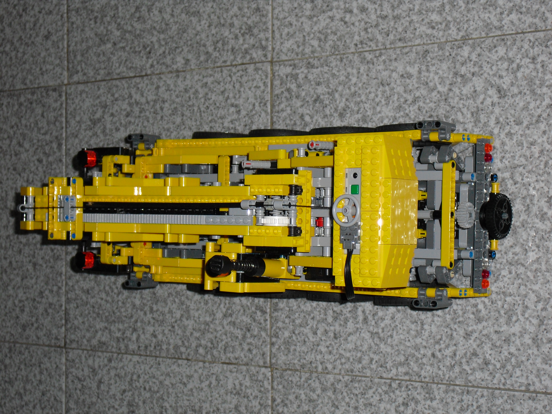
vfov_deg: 19.9
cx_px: 276
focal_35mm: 74
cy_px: 207
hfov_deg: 26.3
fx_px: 1180
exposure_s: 1/60
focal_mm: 13.1
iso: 200
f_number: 4.6
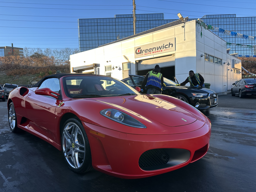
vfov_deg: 56.8
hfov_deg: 71.6
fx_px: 177
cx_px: 128
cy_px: 96
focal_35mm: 24
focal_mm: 6.86
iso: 80
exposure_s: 1/1144
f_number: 1.78
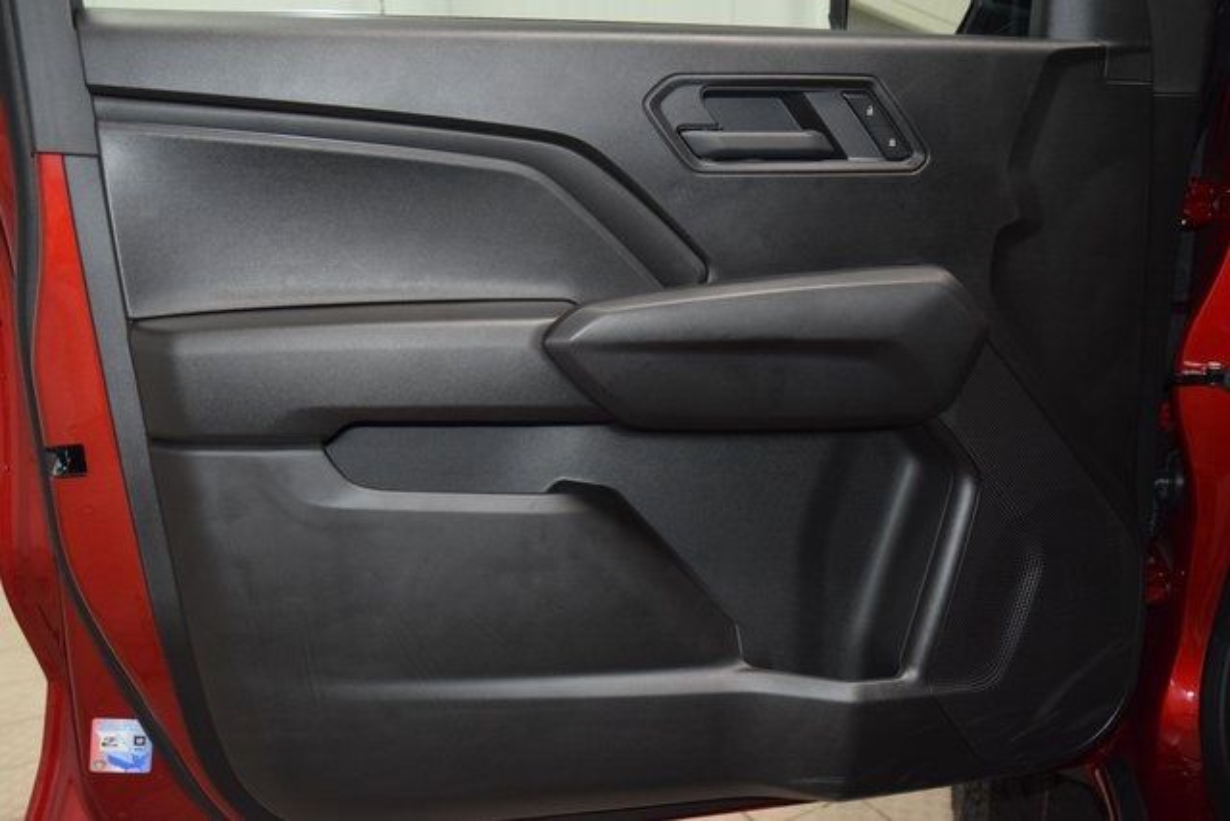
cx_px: 615
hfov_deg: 53.1
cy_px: 410
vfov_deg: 36.9
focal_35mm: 36
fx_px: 1230
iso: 2200
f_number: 3.8
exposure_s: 1/125
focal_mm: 24
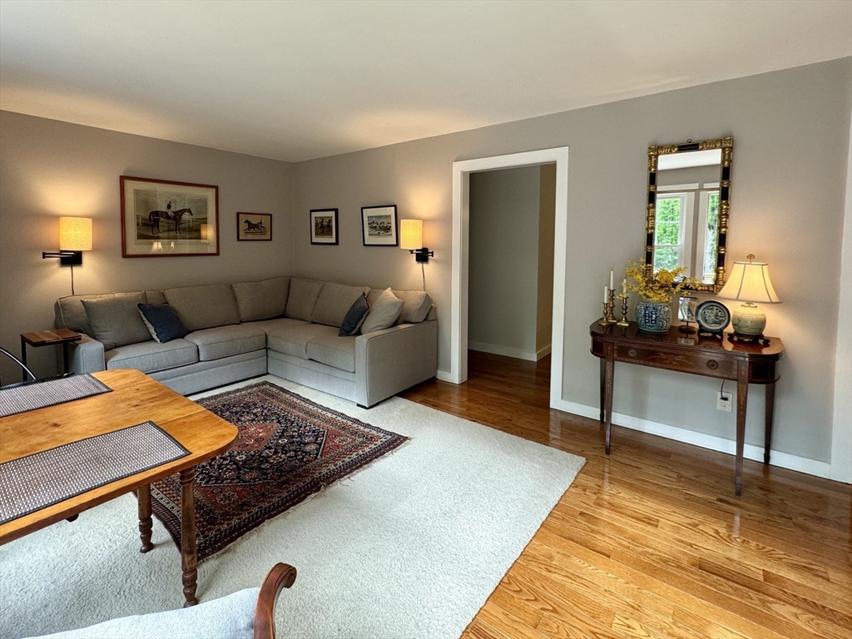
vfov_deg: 85.7
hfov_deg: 102.1
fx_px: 345
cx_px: 426
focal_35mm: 14
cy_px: 320
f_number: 2.2
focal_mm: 2.22
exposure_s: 1/60
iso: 160
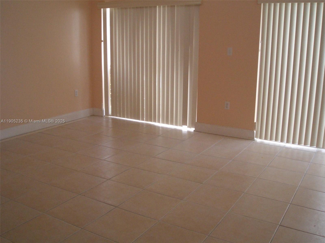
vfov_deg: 39.7
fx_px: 338
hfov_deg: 51.4
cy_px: 122
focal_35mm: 36
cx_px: 162
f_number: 4
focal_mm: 4.8
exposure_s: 1/100
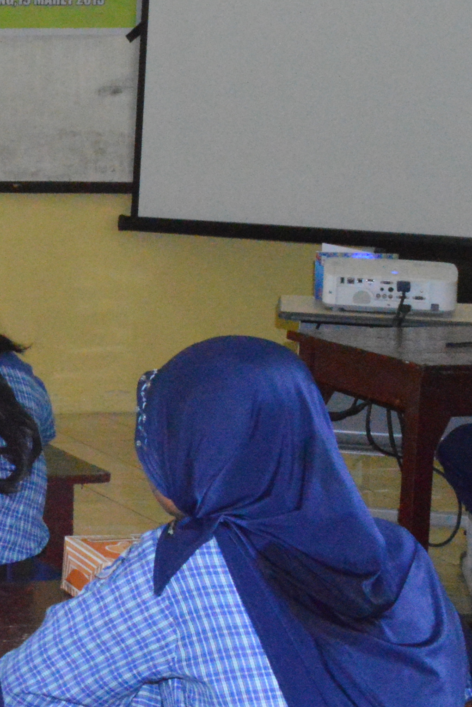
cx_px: -382
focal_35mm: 106
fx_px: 2084
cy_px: 201
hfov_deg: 11.9
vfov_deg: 19.2
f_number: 13
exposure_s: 1/60
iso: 6400
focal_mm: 24
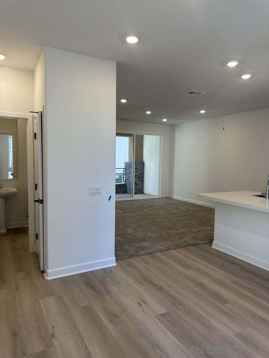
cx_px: 134
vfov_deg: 71.6
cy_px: 179
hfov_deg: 56.8
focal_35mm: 24
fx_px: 249
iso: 80
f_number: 1.78
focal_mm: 6.86
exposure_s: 1/120
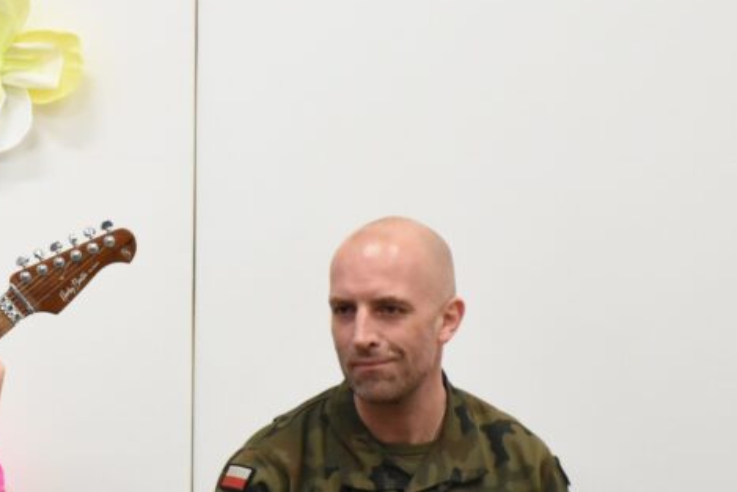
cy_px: 266
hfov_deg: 6.3
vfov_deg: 4.2
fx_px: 6681
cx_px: -112
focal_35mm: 326
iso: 4000
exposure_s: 1/125
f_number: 5.3
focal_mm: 85
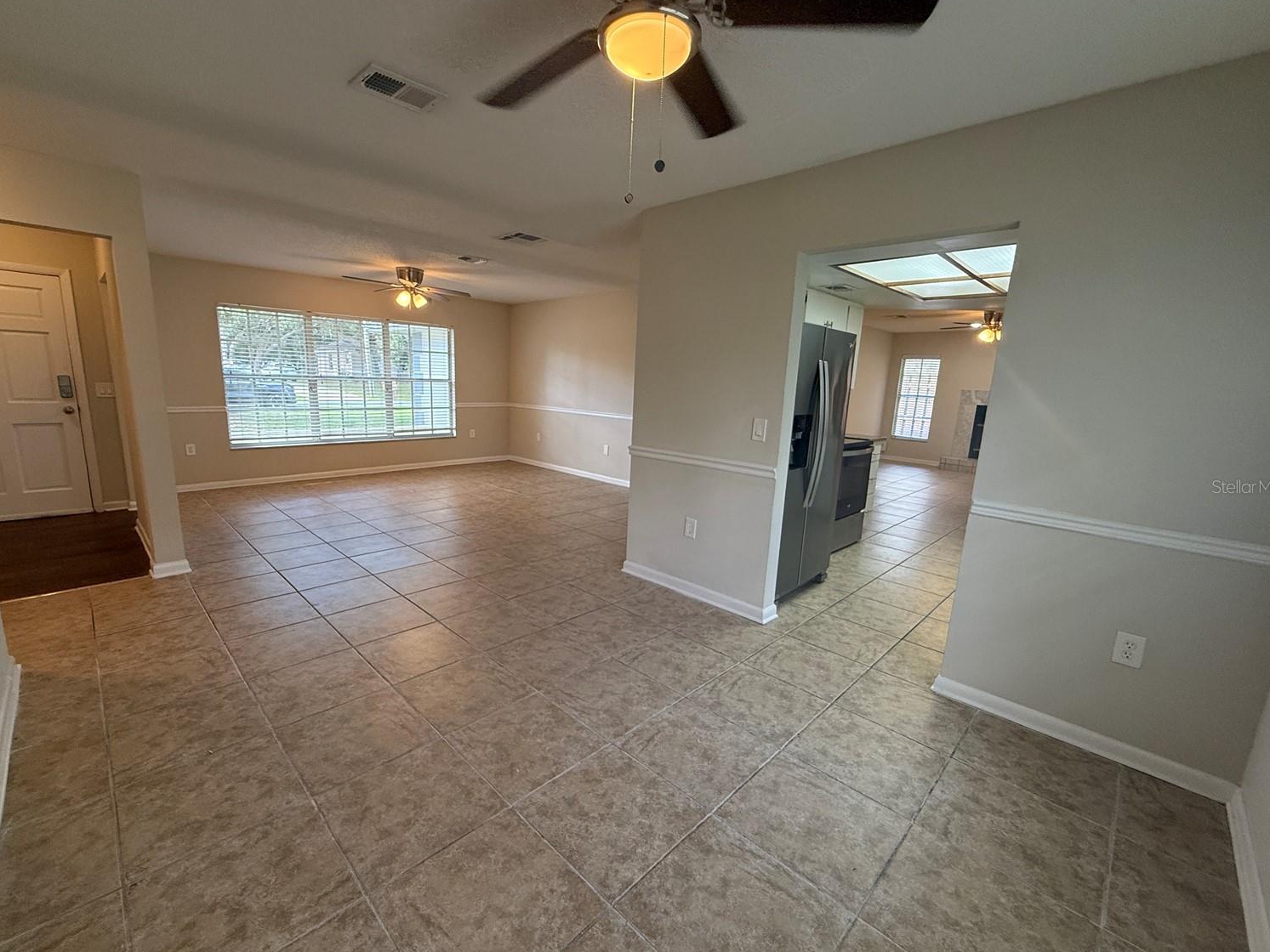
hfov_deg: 98.1
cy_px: 486
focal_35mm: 15
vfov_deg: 81.7
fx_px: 550
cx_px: 612
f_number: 2.2
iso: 200
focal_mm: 2.22
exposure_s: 1/120
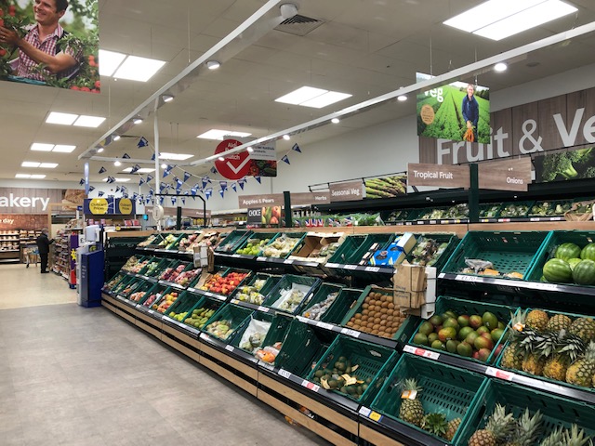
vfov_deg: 49.7
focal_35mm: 28
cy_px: 223
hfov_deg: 63.4
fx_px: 481
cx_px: 298
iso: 25
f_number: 1.8
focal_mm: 4
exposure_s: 1/33
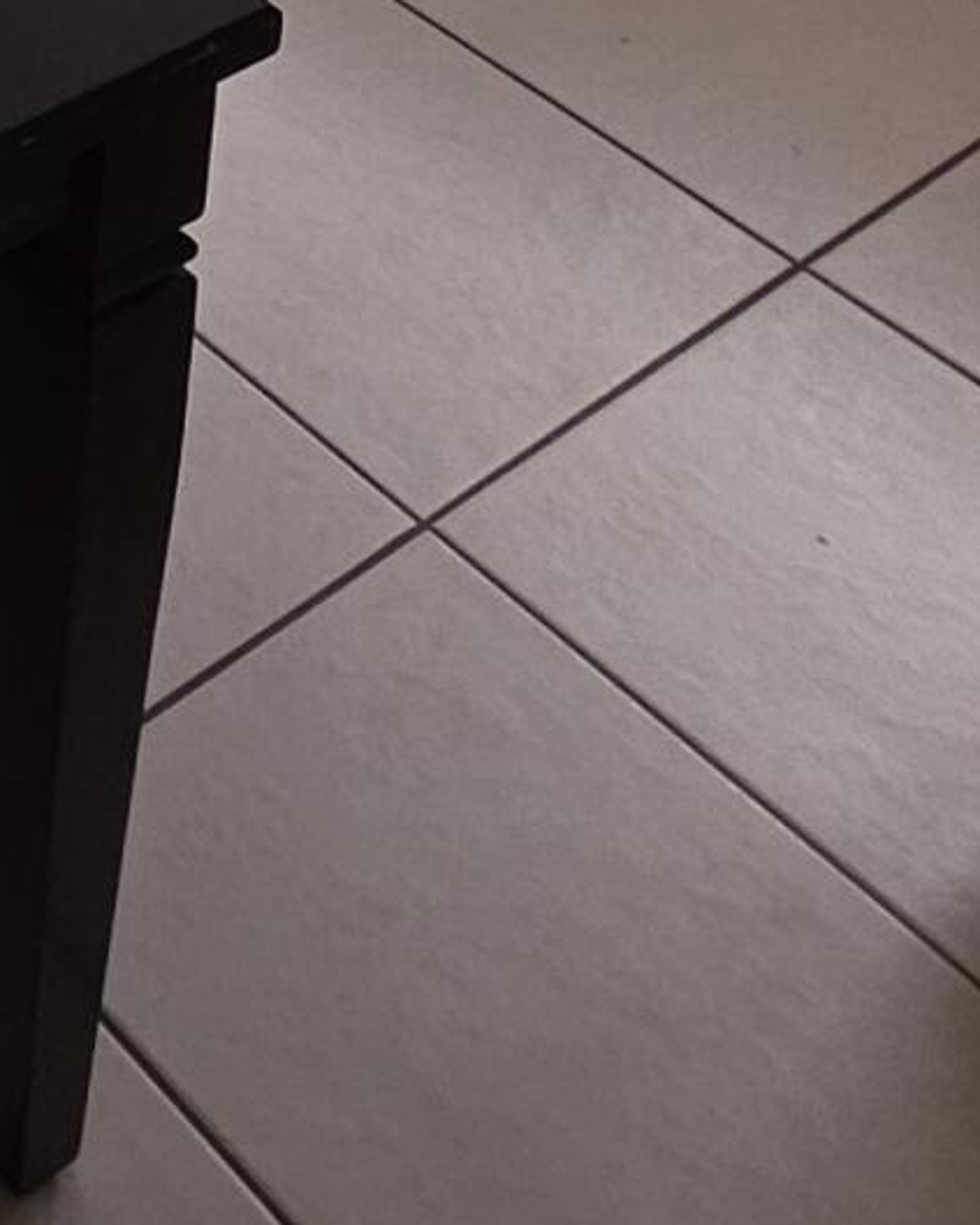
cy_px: -1181
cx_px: -871
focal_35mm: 72
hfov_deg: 16.9
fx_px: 2611
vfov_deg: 18.3
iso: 32
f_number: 1.9
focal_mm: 2.2
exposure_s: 1/60
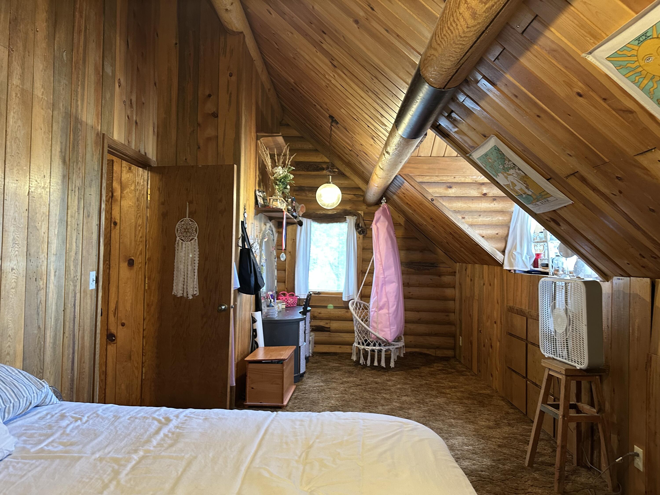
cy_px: 248
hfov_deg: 71.6
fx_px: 458
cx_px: 330
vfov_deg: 56.8
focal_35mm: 24
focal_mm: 6.86
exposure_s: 1/60
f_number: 1.78
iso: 400
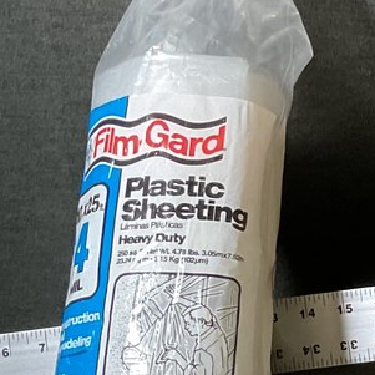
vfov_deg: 13.4
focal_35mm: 129
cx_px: 833
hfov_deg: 11.6
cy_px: 313
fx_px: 1581
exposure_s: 1/60
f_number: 1.8
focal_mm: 3
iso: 125
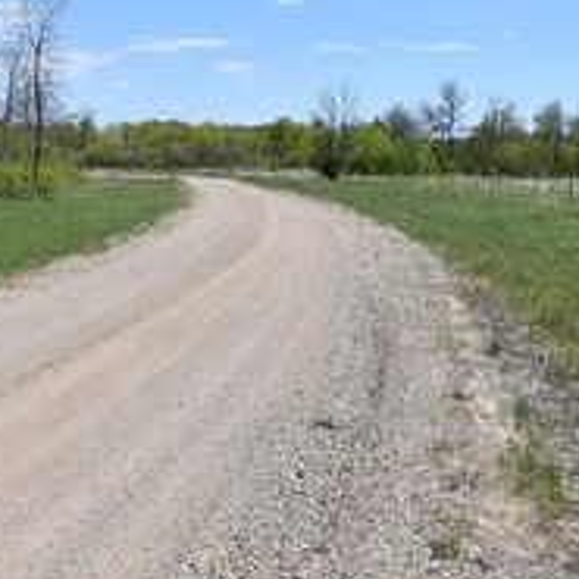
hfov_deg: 26.8
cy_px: 192
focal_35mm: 62
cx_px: 59
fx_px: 1173
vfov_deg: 27.6
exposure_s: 1/500
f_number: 8
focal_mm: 18
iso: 180
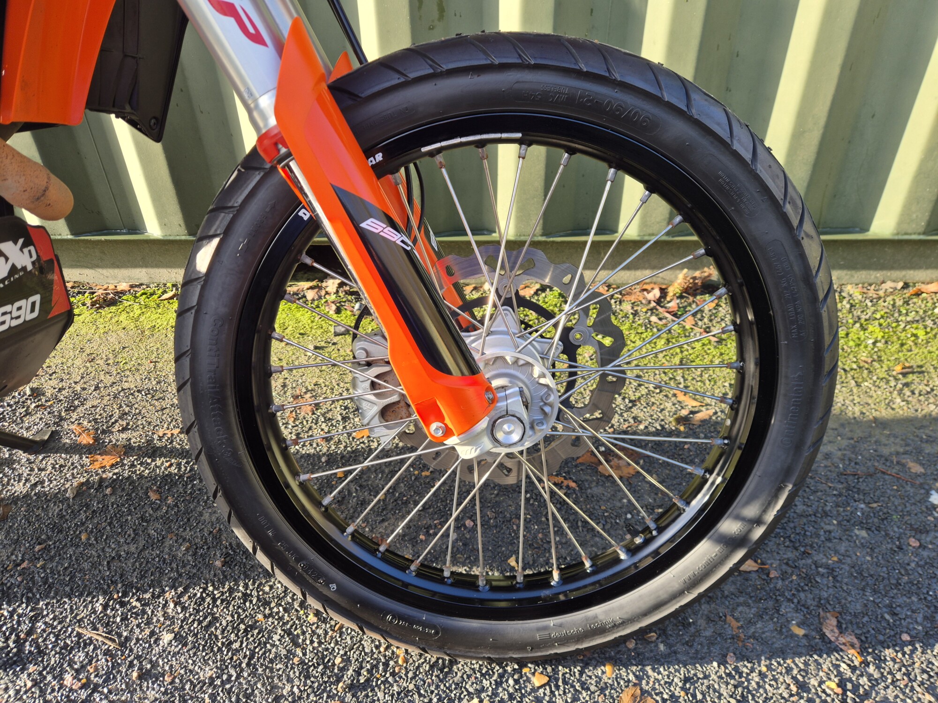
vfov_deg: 58.9
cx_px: 469
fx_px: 623
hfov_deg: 73.9
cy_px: 352
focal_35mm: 23
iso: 32
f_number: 1.8
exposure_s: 1/180
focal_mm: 5.4
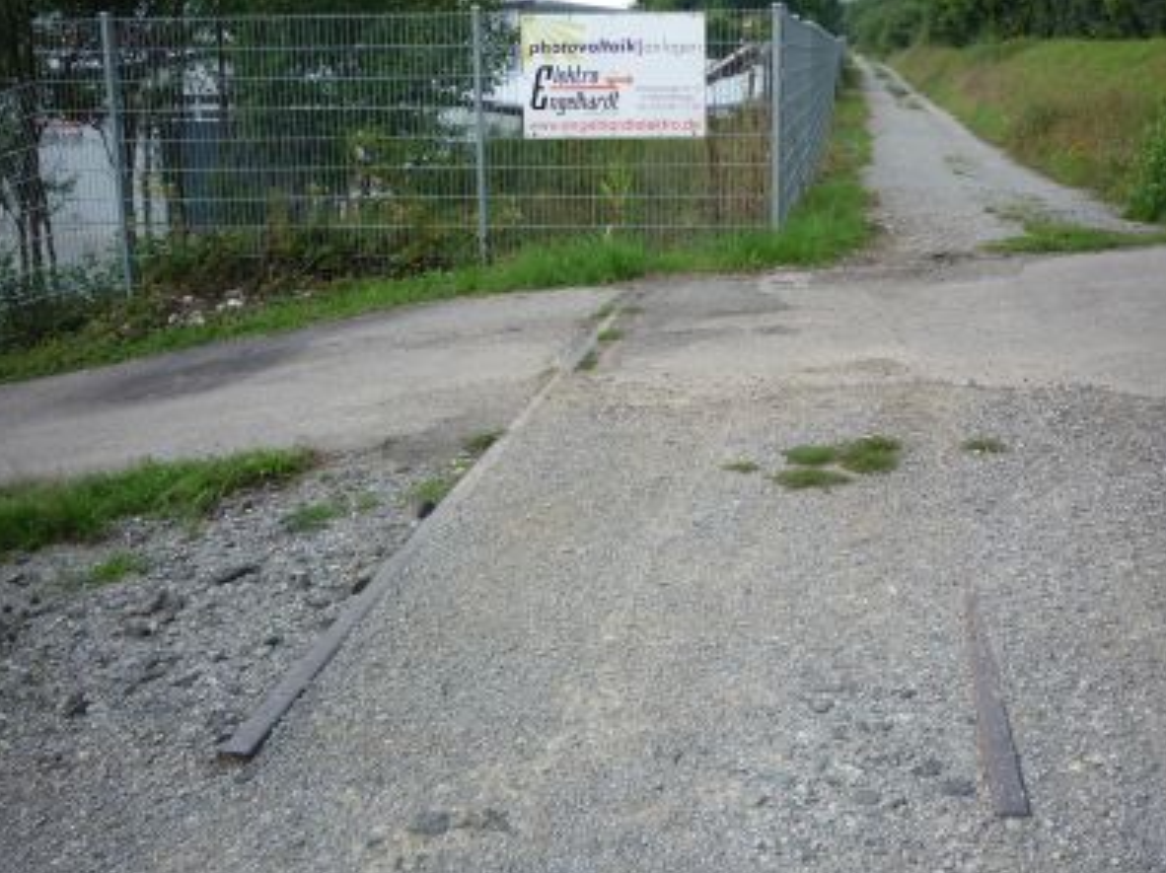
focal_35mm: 39
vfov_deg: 36.7
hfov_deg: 47.6
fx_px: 1313
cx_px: 692
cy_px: 388
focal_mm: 5.2
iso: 100
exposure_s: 1/320
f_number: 4
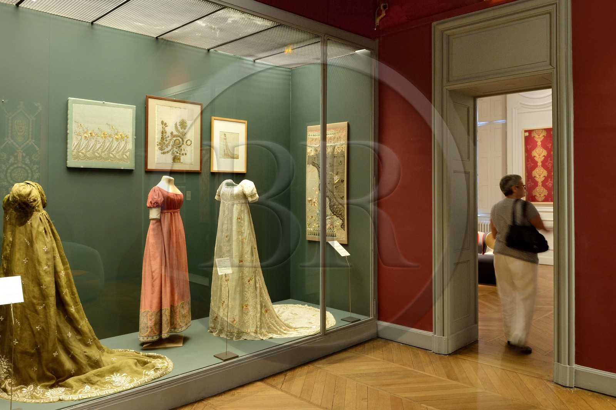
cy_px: 205
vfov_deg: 53.1
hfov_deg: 73.8
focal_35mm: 24
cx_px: 308
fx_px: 411
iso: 1600
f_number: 5
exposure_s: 1/4
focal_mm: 24
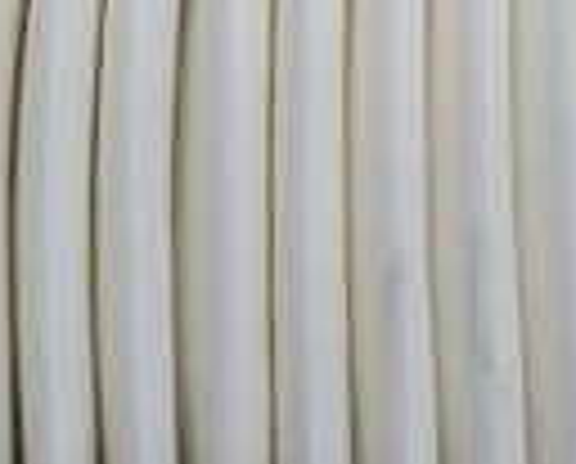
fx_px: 2341
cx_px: 171
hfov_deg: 14.0
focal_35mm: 137
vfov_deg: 11.2
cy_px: 36
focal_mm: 5.4
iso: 200
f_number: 2.3
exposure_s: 1/125
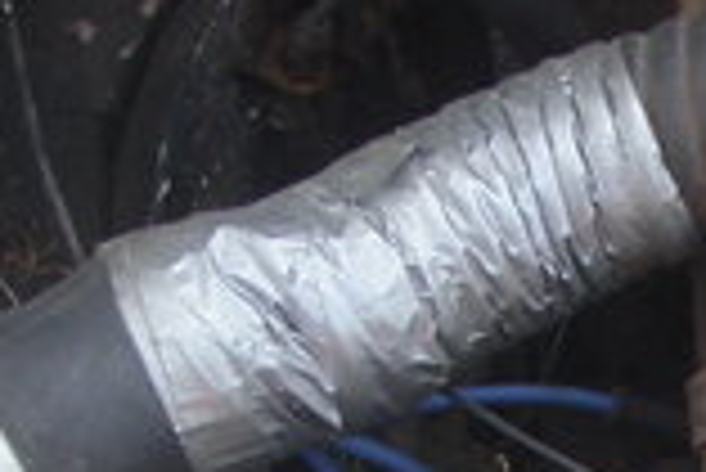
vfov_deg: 8.3
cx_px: 935
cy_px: 746
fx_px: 3160
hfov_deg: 12.3
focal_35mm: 161
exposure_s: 1/100
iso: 80
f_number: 4.5
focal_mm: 6.7
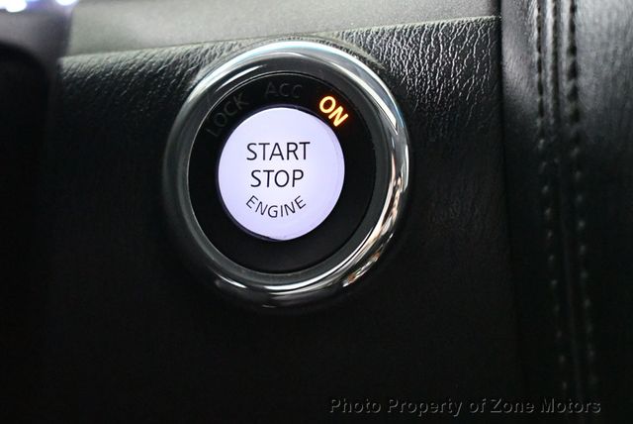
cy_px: 212
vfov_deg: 17.1
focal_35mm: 80
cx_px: 316
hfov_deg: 25.3
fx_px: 1408
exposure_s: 1/50
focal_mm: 40
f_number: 5
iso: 12800
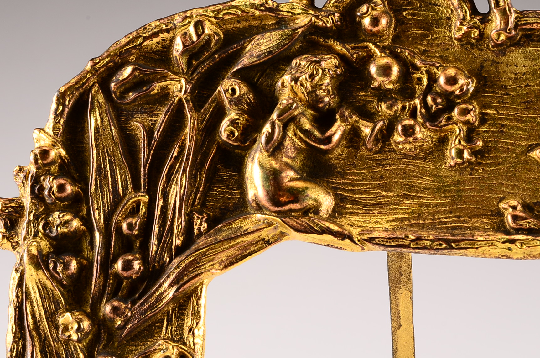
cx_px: 261
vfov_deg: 7.1
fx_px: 2889
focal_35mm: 193
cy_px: 122
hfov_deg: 10.7
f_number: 18
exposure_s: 1/160
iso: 100
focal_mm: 90
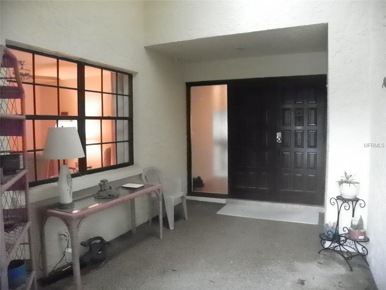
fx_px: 290
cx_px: 193
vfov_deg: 53.1
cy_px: 145
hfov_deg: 67.3
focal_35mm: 26
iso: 1600
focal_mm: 4.6
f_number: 2.8
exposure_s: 1/100
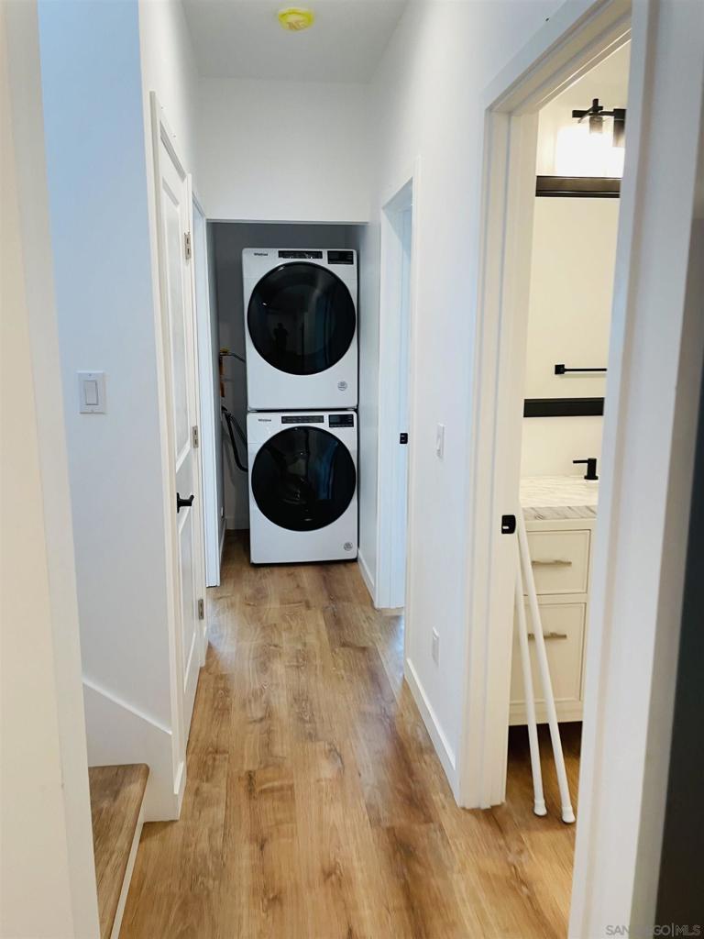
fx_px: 705
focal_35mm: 26
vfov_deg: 67.3
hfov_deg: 53.1
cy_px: 470
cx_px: 352
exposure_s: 1/60
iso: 80
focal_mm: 4.2
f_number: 1.6
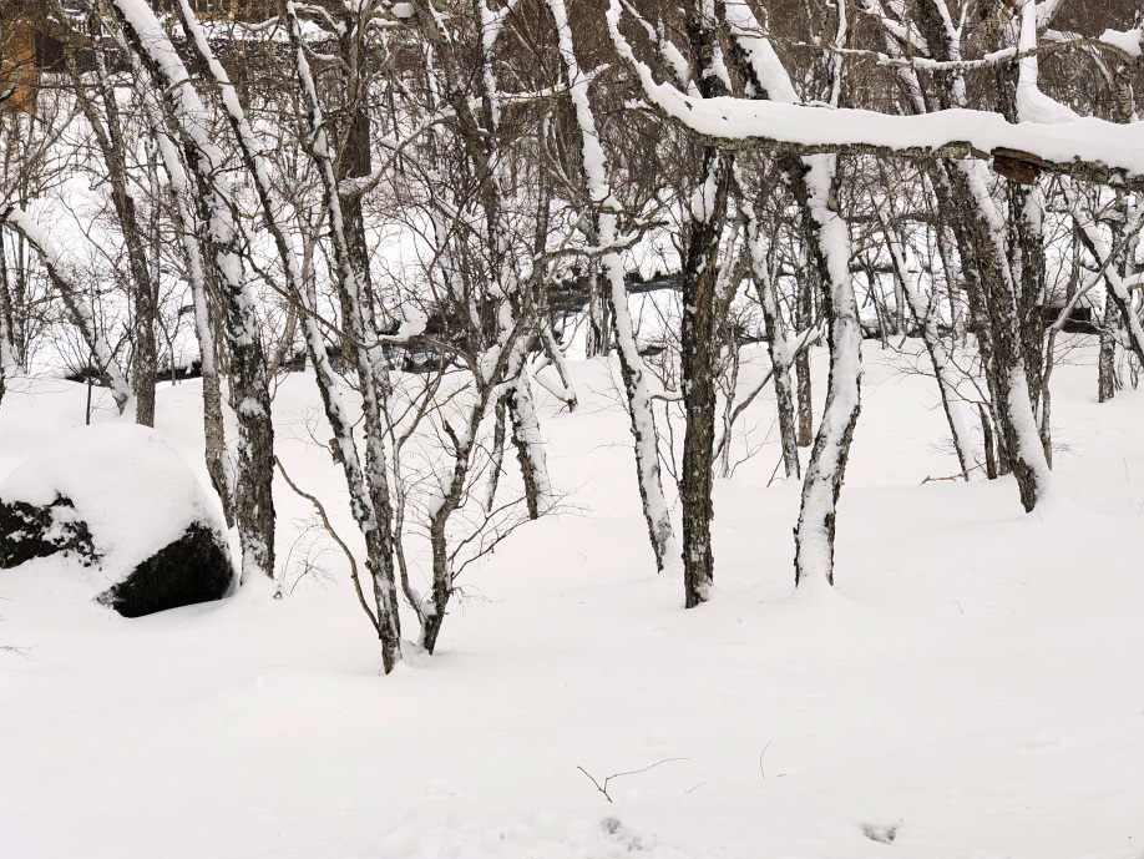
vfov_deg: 25.2
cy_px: 438
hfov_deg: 33.2
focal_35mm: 58
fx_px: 1917
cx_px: 597
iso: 16
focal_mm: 6
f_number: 2.4
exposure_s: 1/1116
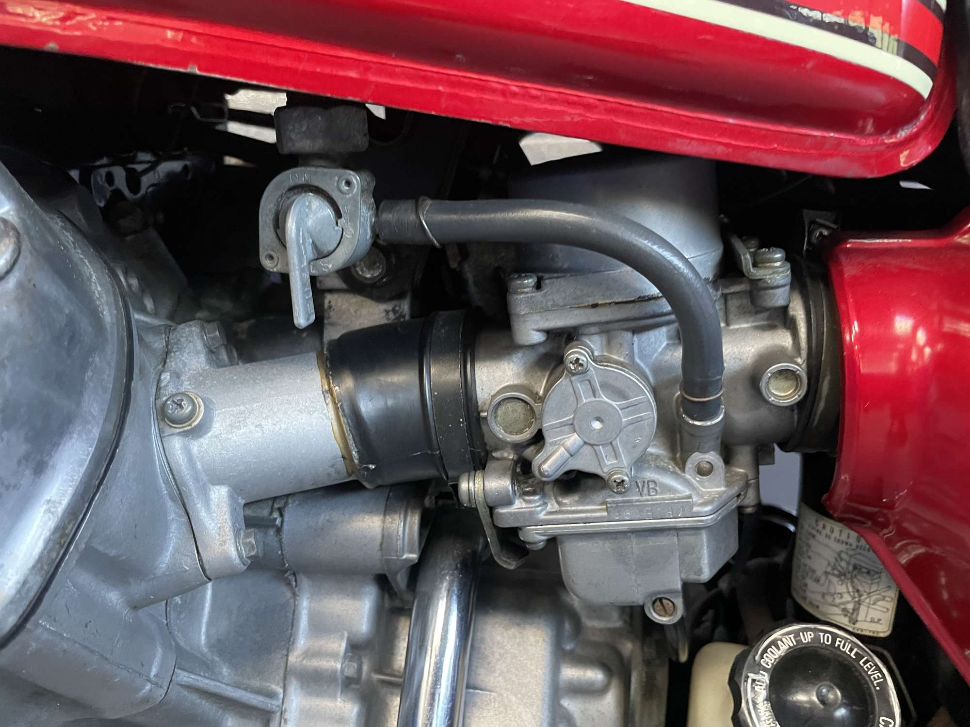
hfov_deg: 67.3
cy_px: 364
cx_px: 485
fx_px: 729
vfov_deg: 53.1
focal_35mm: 26
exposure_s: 1/51
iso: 500
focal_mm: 4.2
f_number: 1.6
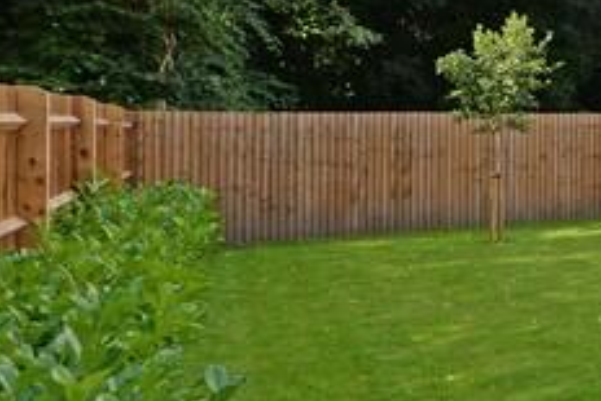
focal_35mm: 53
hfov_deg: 20.9
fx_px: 885
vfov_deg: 25.3
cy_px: 111
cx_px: 1137
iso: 250
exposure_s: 1/250
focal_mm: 12
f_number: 9
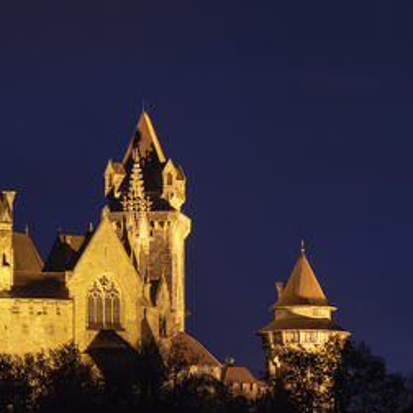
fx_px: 4373
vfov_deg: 5.4
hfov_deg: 5.4
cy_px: 249
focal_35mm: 324
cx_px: 84
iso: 800
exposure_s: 1/1.67
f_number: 4
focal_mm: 160
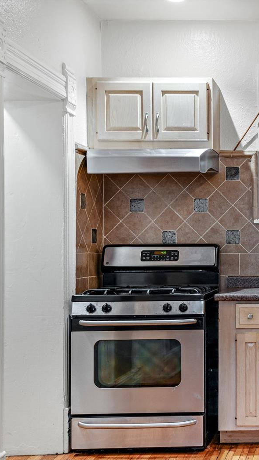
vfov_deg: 37.2
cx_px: 319
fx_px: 684
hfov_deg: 20.0
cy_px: 232
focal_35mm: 56
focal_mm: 35
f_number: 9
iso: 400
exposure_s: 1/8
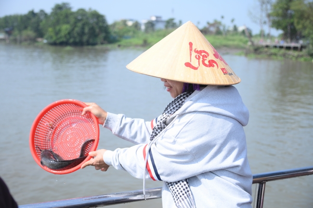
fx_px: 417
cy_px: 104
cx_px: 156
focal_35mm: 48
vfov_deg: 28.0
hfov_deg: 41.2
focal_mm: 48
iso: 320
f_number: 4
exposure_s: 1/1600
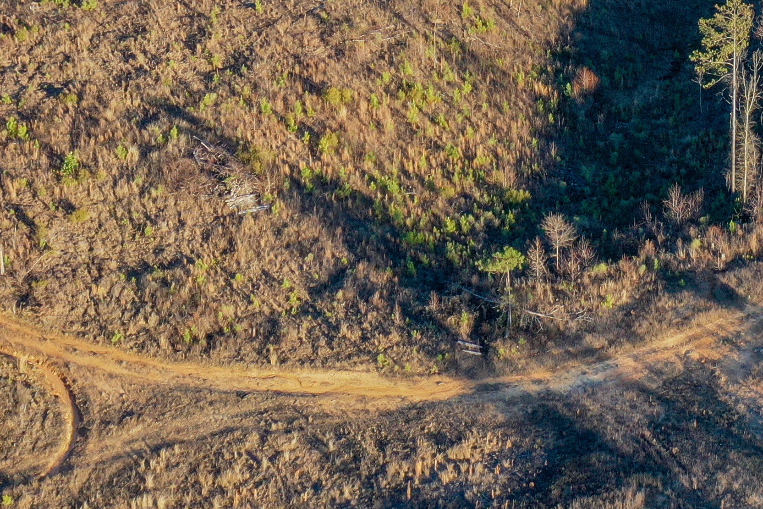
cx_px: 784
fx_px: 1950
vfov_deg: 13.7
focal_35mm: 92
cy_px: -309
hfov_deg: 21.3
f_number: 5.6
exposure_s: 1/120
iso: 100
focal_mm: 10.26
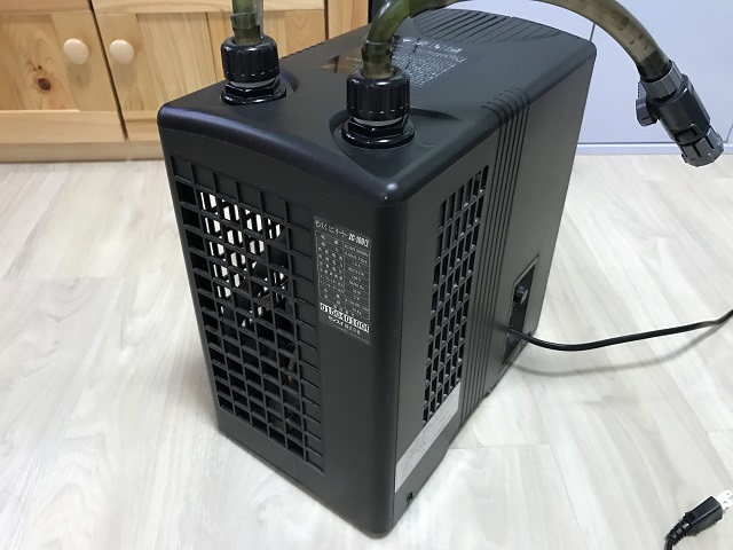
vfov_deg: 49.7
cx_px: 366
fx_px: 593
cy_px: 275
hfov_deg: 63.4
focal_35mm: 28
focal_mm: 3.99
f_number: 1.8
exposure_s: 1/12
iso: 100
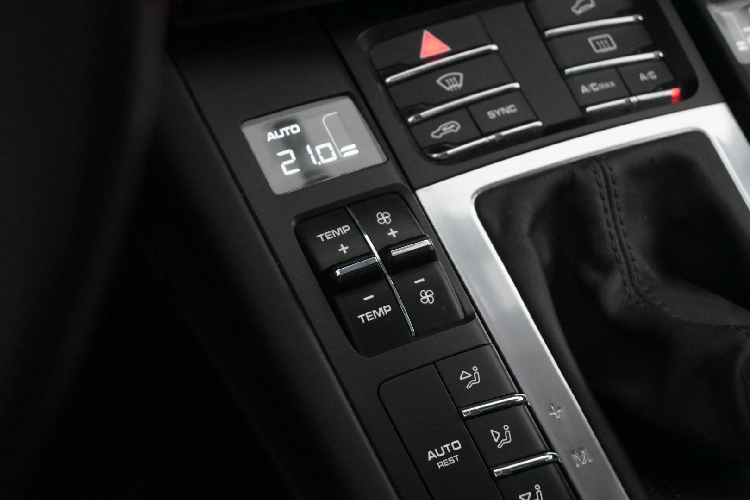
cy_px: 250
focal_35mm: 60
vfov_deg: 22.6
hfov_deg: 33.4
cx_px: 375
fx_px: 1250
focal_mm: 40
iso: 8000
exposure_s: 1/60
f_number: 5.6
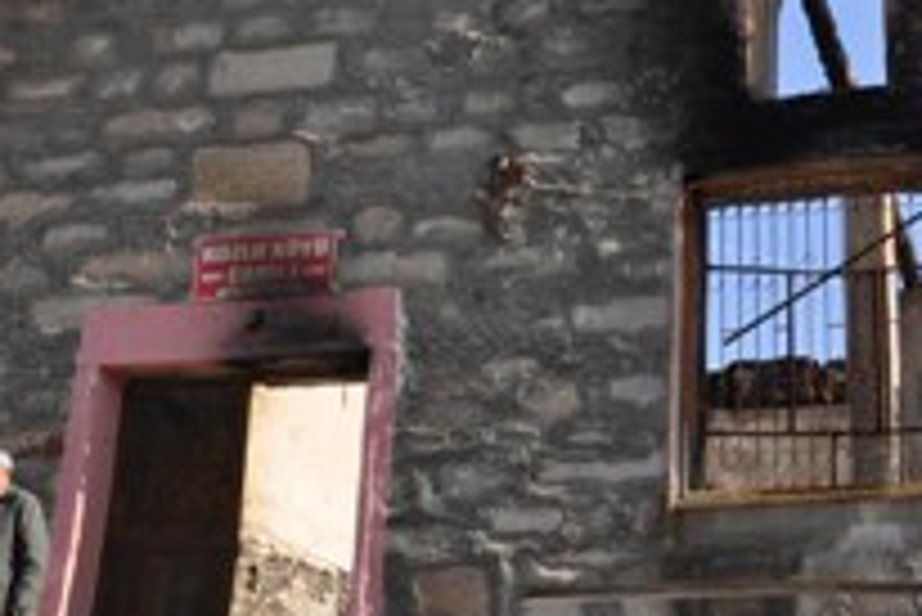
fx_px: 1845
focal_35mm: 72
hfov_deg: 27.6
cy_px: -13
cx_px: 720
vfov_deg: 18.4
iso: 200
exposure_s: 1/250
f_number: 8
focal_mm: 22
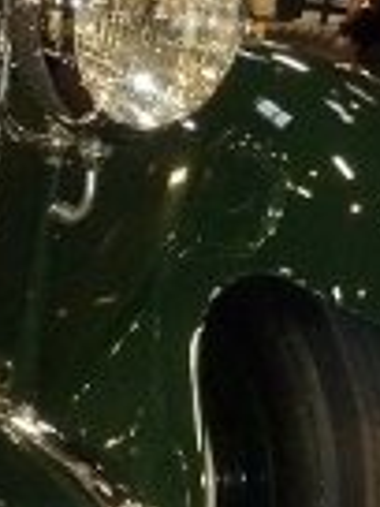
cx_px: -190
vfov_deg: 17.8
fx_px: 1610
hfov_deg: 12.8
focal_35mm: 110
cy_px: 377
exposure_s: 1/30
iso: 400
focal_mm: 4.1
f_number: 3.3
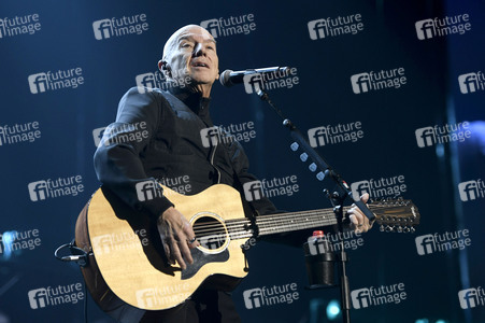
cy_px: 162
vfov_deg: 11.2
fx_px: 1642
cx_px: 242
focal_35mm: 122
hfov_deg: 16.8
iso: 1600
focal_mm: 122
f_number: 4
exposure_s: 1/640
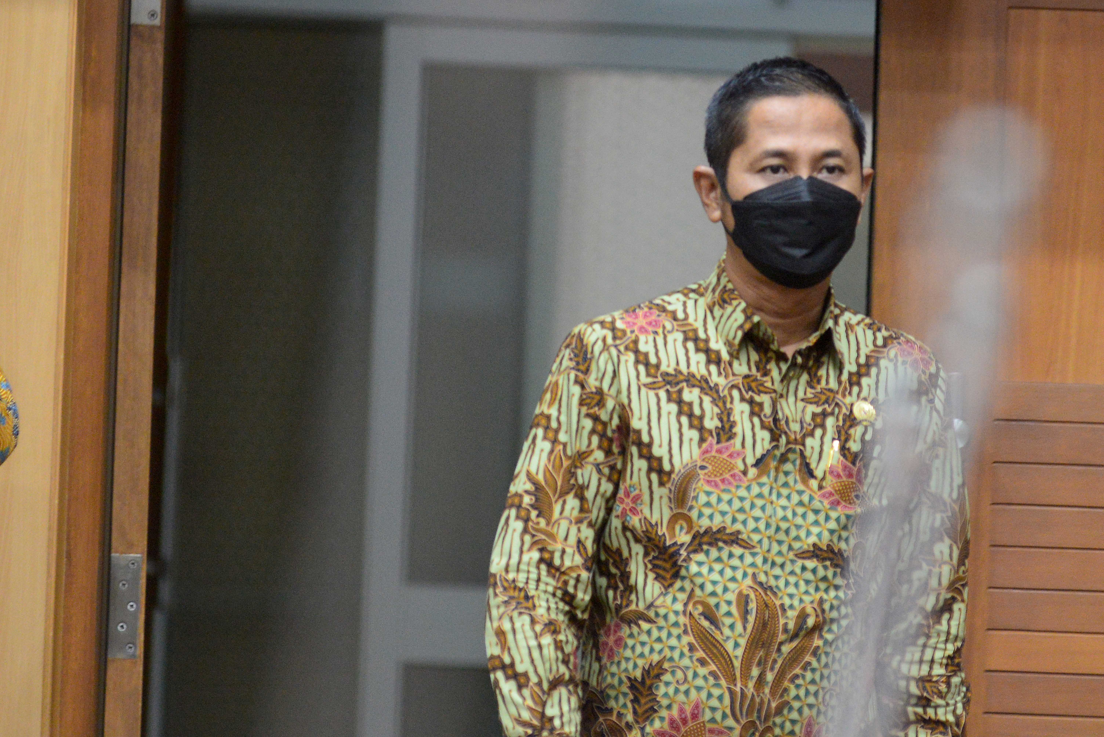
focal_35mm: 185
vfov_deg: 7.4
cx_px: 552
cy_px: 368
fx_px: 5675
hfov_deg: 11.1
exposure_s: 1/160
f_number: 4
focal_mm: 185
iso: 2500
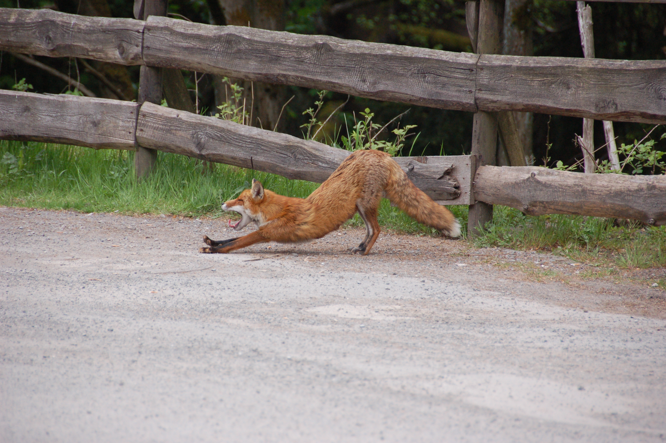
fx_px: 5545
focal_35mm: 300
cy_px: 222
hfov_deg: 6.9
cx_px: 333
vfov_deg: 4.6
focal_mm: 200
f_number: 5.6
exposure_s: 1/400
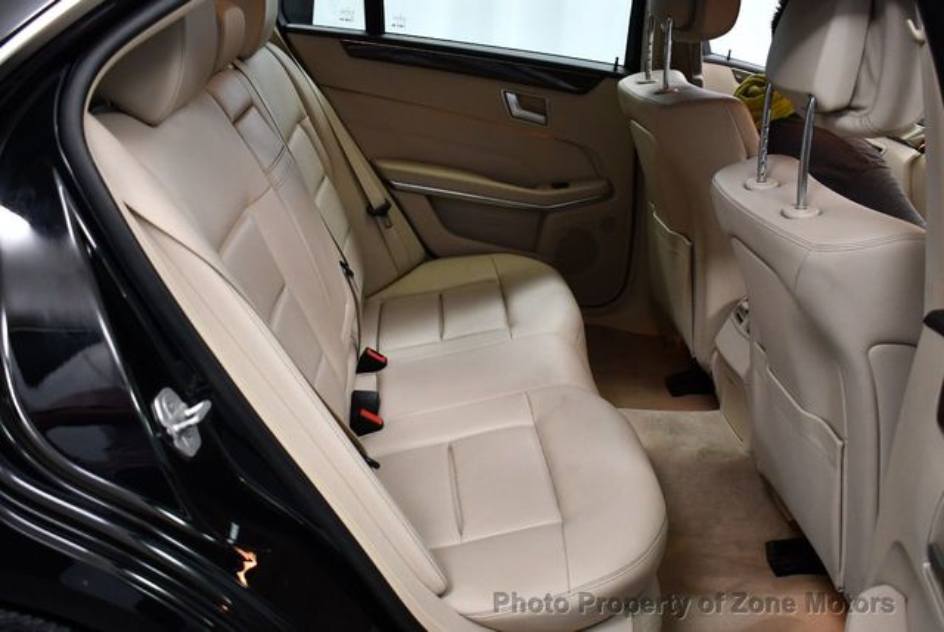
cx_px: 472
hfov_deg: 53.1
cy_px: 316
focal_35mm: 36
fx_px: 946
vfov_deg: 37.0
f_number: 3.5
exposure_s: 1/125
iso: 1400
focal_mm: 18
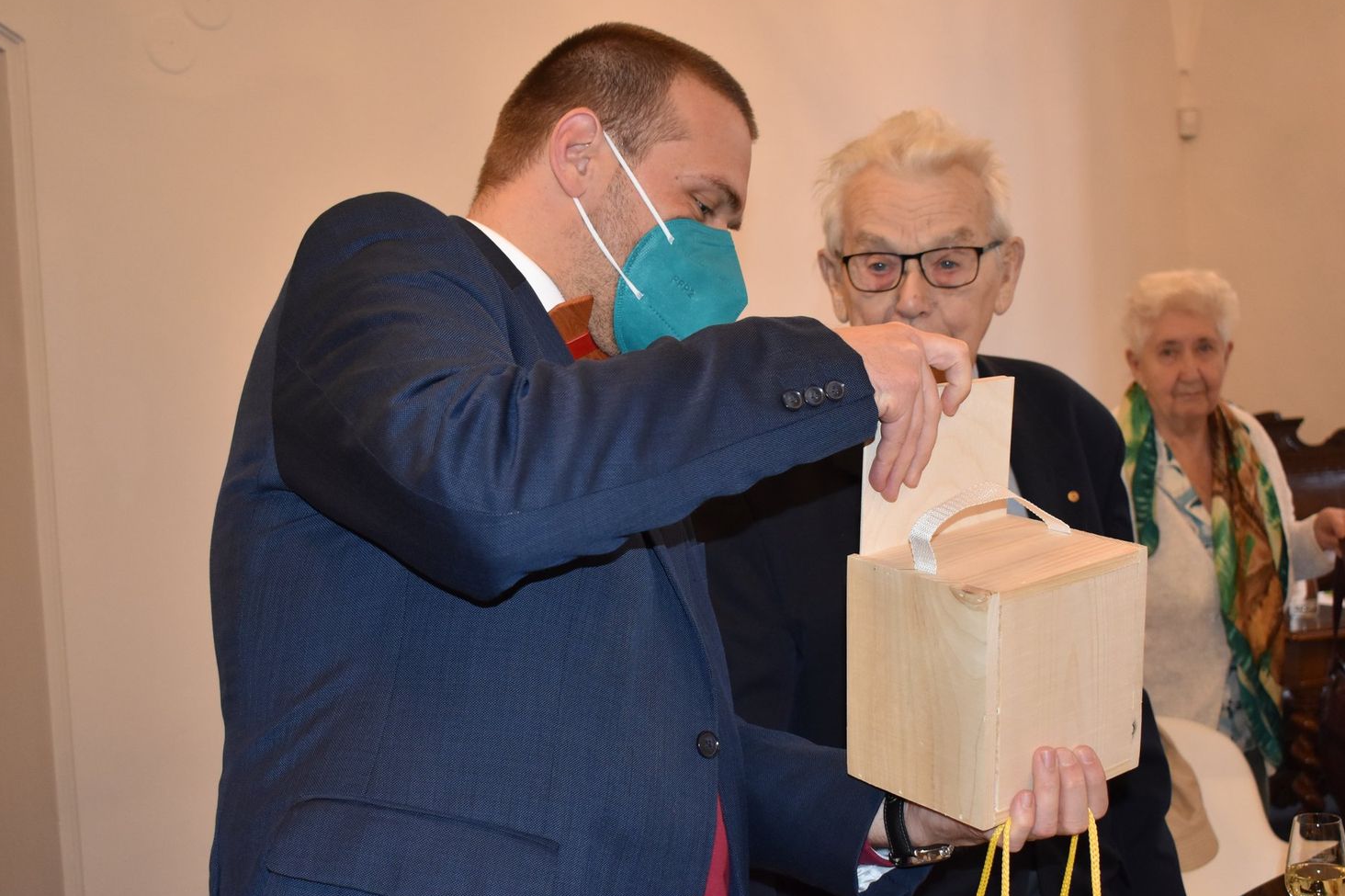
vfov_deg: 28.3
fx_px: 1776
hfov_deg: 41.5
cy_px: 477
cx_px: 632
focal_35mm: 48
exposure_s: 1/60
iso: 1100
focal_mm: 29
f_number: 4.2
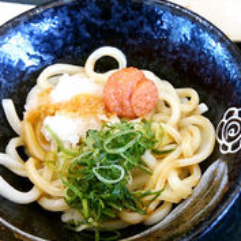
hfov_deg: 27.7
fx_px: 473
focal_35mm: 60
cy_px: 82
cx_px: 211
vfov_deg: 28.4
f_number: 1.94
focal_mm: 4.06
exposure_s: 1/44
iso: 100
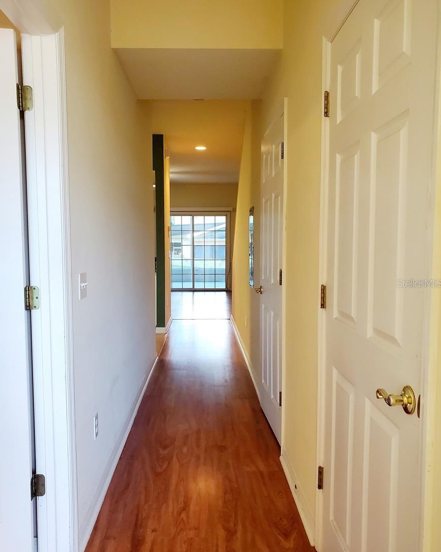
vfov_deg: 62.2
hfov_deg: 51.5
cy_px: 283
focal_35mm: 28
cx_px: 216
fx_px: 457
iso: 200
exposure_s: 1/59.2
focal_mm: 4.3
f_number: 2.4
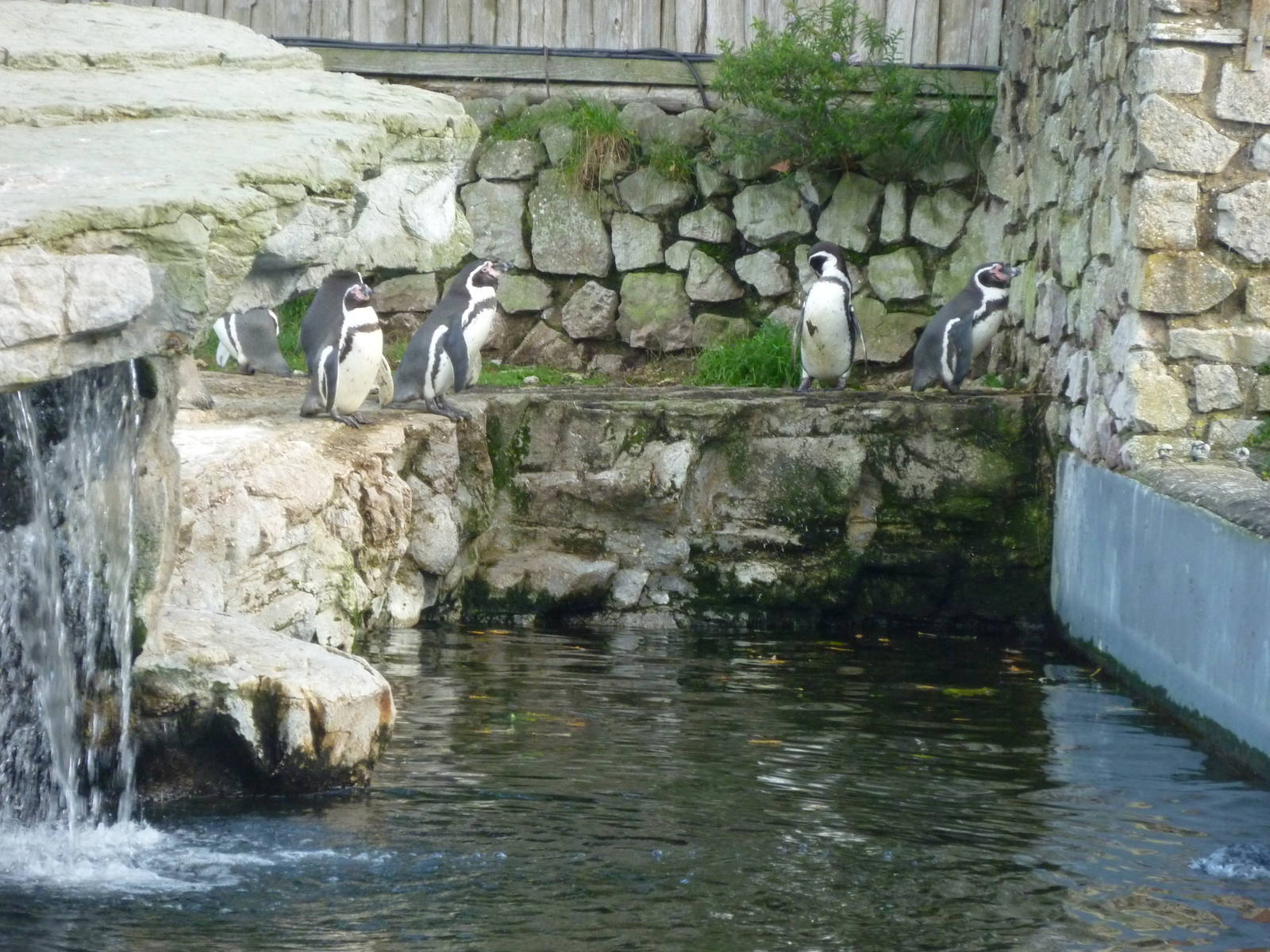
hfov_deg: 9.9
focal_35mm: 200
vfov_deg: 7.4
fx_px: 7338
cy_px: 476
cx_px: 635
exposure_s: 1/100
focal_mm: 36
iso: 400
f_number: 5.9
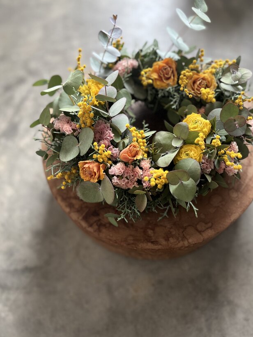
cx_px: 125
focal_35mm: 27
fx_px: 263
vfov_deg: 65.3
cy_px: 166
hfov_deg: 51.4
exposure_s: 1/60
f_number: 1.6
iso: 250
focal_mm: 5.1
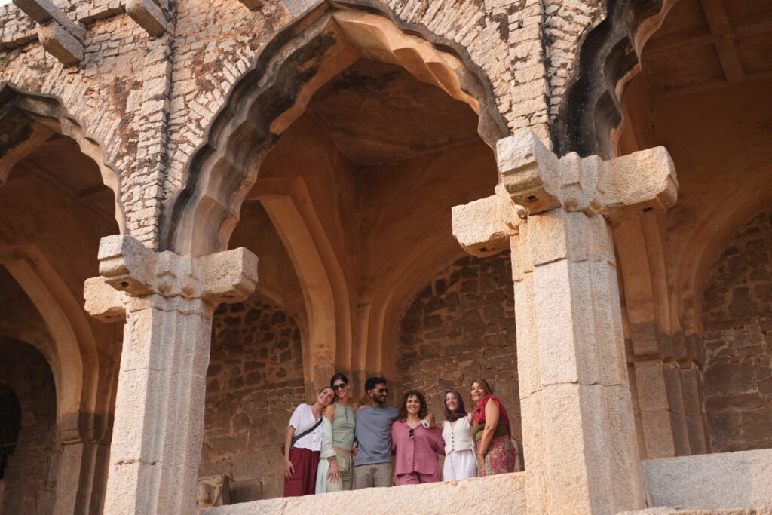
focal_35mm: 50
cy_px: 258
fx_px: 1072
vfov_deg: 27.0
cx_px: 386
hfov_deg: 39.6
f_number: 3.5
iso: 250
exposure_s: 1/400
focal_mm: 50
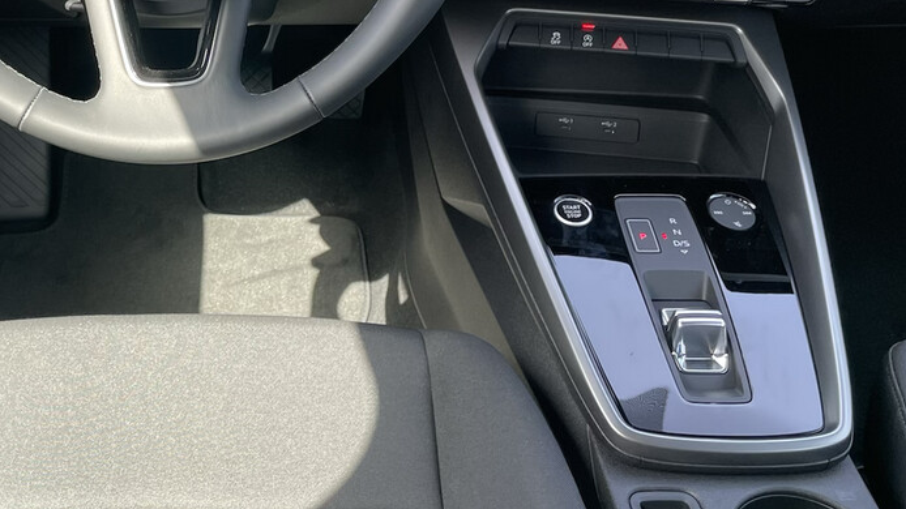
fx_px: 1177
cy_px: 85
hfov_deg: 40.2
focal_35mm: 49
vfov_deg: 23.9
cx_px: 167
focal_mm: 4.2
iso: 40
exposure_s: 1/121
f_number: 1.6
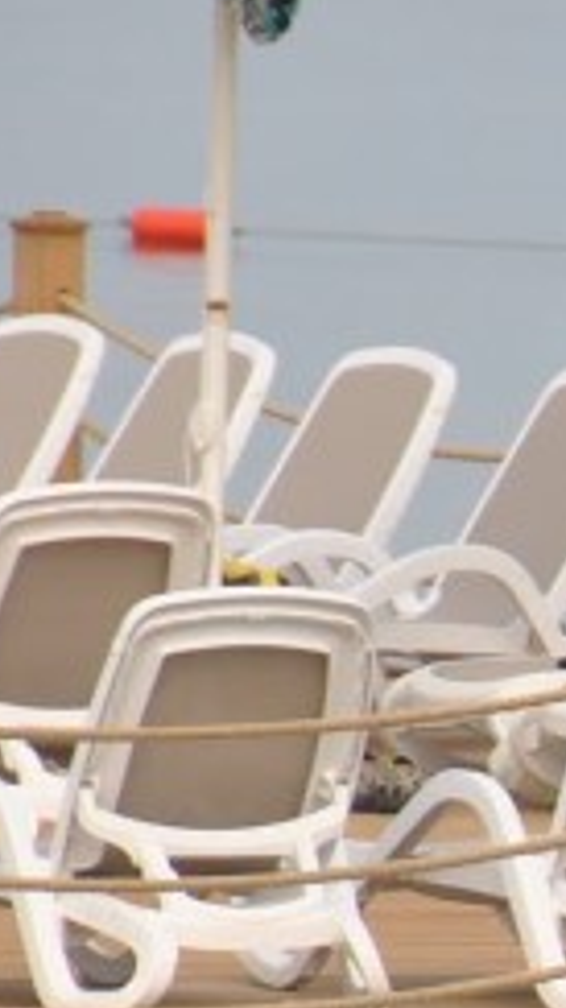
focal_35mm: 1479
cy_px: 987
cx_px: 1378
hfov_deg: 0.8
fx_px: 39516
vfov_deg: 1.5
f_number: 5.6
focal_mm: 200
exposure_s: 1/640
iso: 200
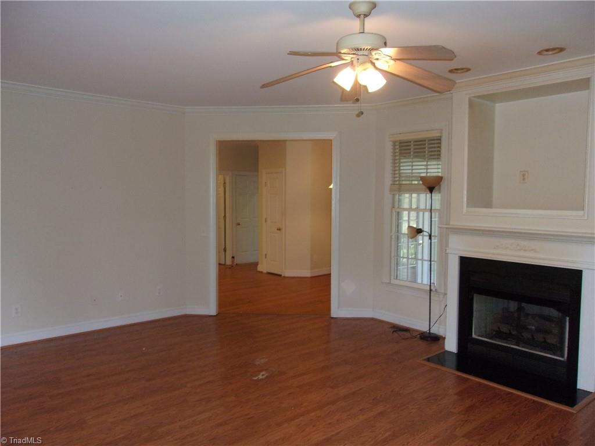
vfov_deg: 51.4
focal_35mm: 27
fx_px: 464
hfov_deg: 65.3
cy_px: 223
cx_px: 298
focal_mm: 4.9
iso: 250
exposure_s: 1/34
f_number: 3
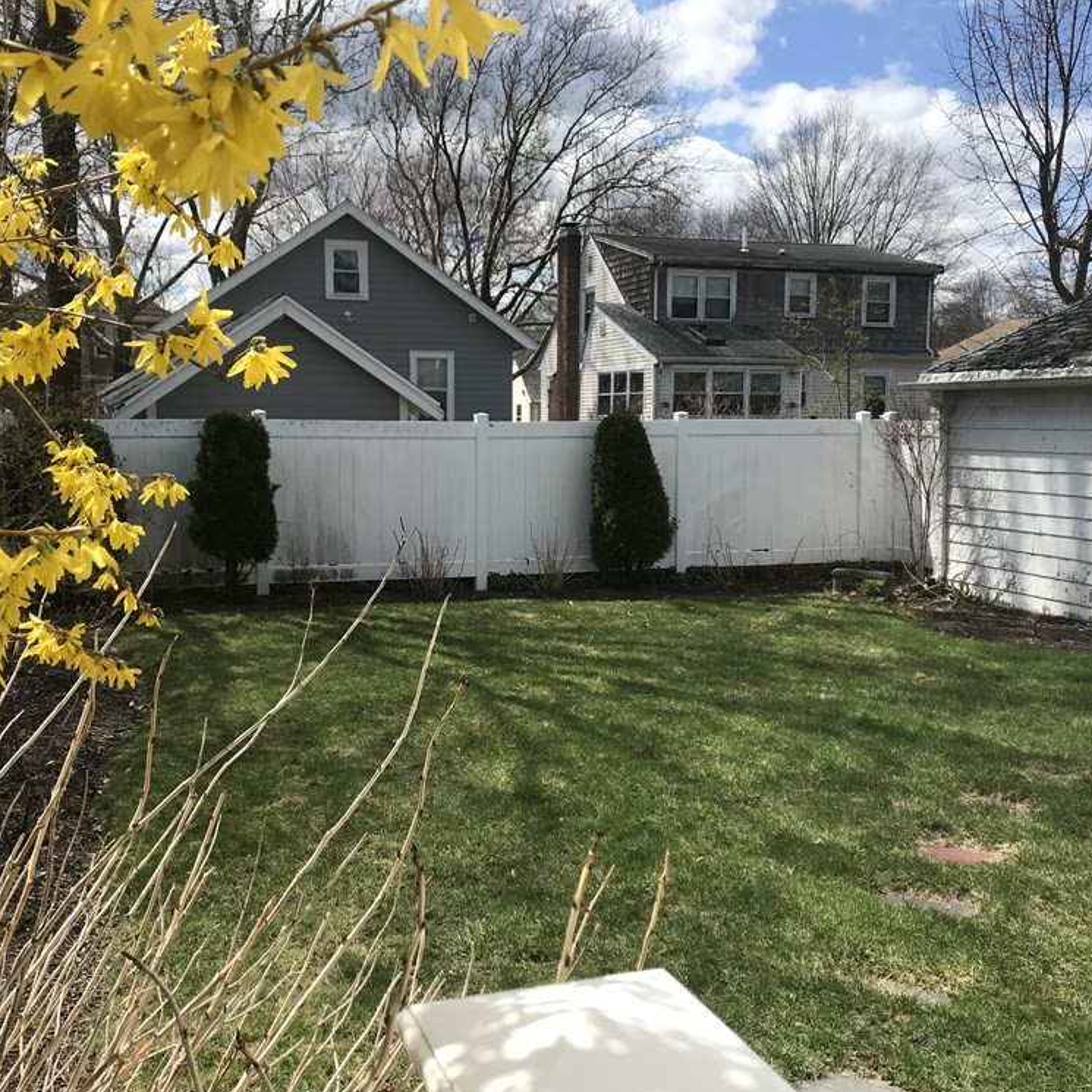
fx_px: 1213
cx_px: 491
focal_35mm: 34
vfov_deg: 48.4
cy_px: 560
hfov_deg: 48.4
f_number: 1.8
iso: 20
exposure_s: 1/2083
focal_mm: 3.99
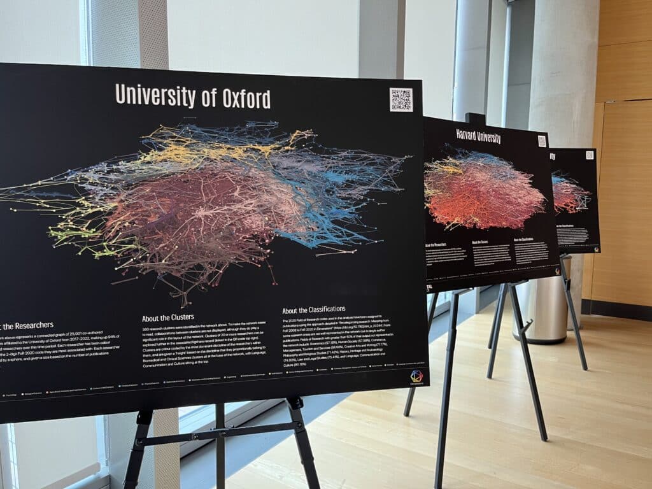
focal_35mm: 26
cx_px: 326
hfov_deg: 67.3
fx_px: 490
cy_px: 244
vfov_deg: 53.1
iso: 100
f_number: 1.6
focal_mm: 5.1
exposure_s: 1/60
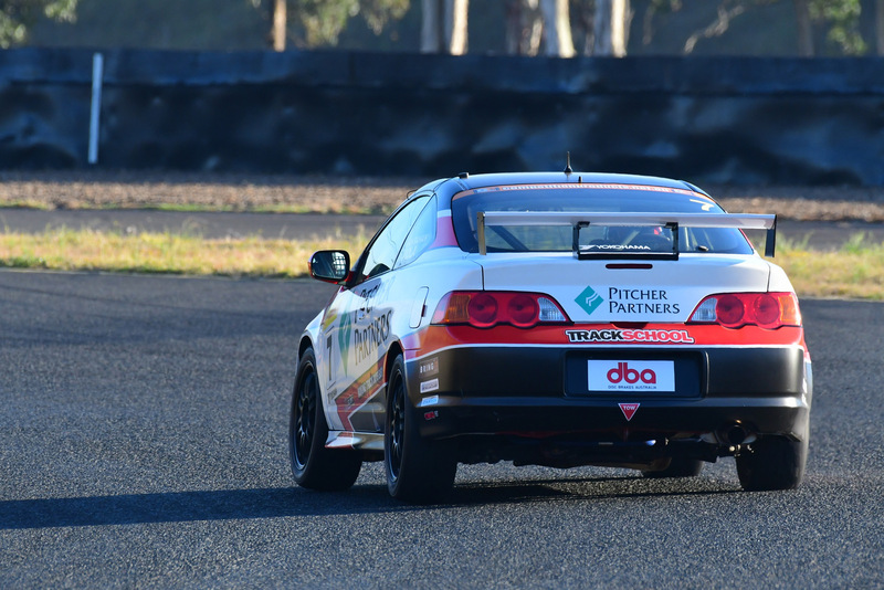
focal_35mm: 750
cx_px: 442
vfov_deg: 1.8
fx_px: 18422
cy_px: 295
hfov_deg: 2.7
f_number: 9
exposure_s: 1/640
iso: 1250
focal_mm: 500
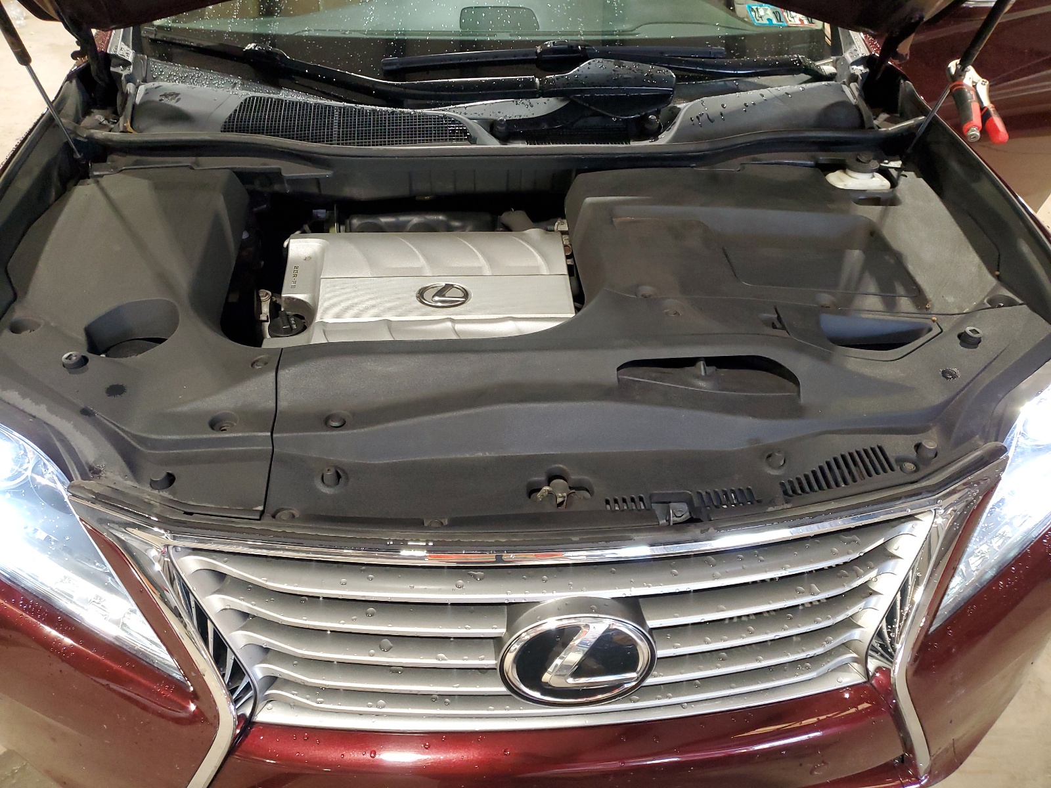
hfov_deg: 67.3
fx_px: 789
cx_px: 526
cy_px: 394
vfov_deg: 53.1
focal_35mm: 26
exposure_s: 1/60.2
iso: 229
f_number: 1.5
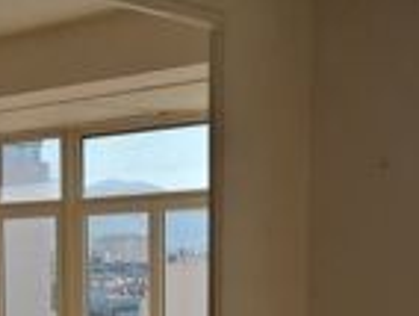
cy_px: 381
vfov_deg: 15.7
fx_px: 1103
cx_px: 59
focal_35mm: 91
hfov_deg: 21.1
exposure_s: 1/615
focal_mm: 4.75
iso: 50
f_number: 1.8
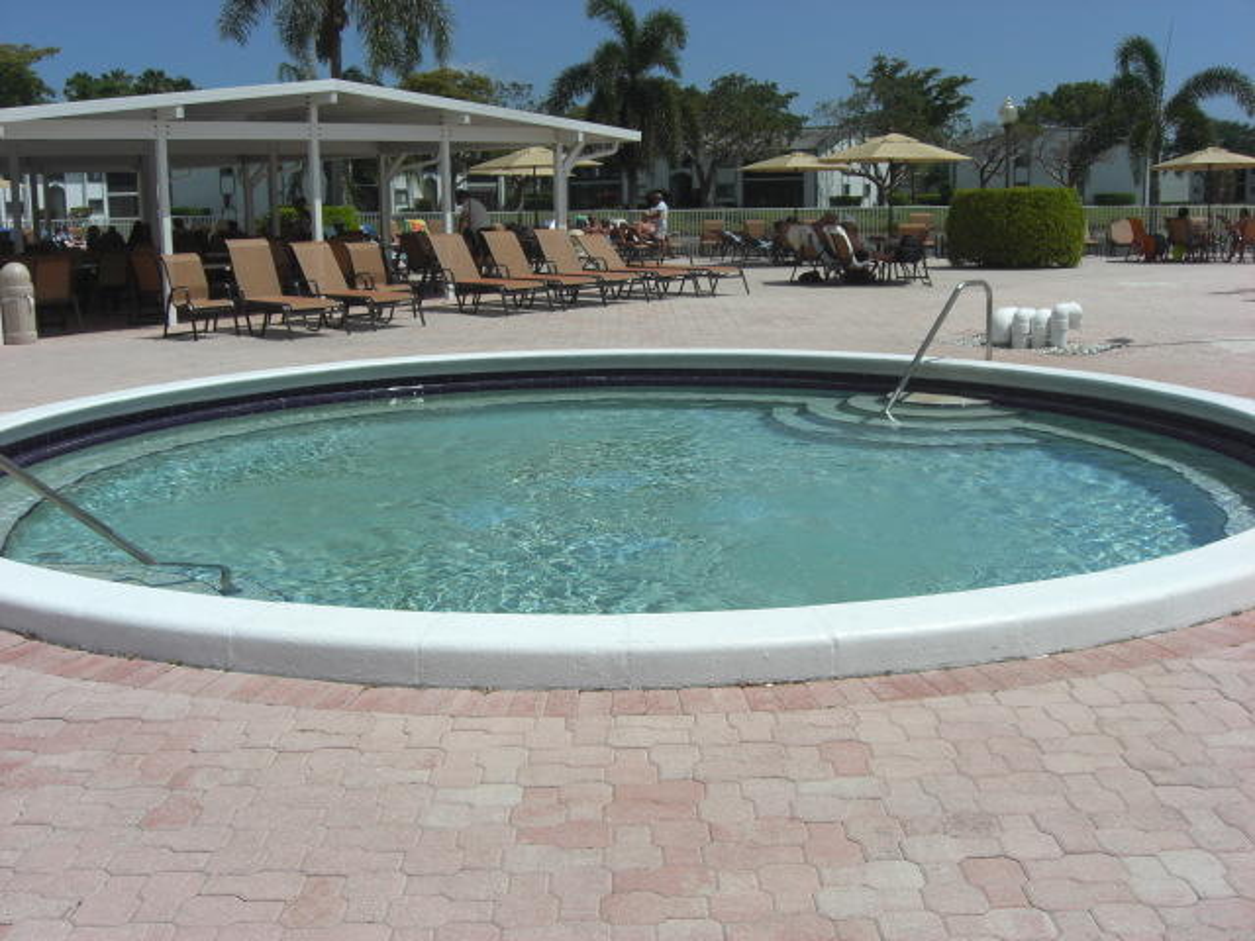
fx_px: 1378
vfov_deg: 37.7
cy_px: 470
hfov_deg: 49.0
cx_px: 628
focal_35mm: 38
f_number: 8
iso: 80
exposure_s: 1/500
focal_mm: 7.9
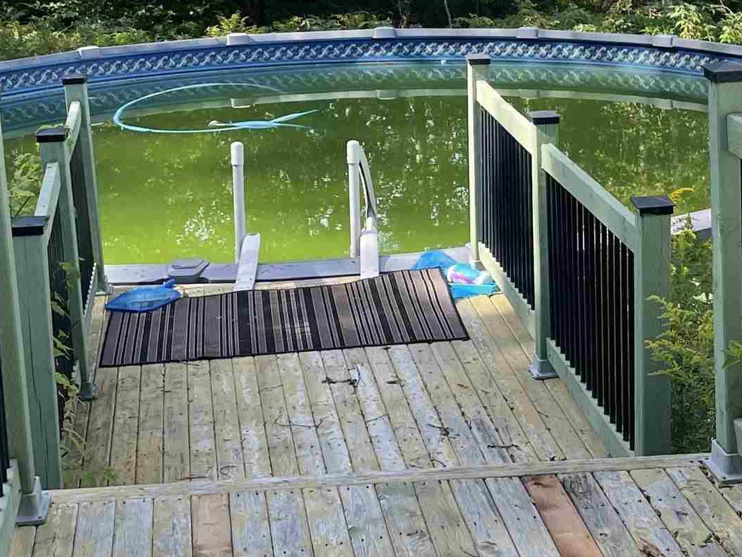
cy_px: 159
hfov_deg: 25.9
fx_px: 1608
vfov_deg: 19.5
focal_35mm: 75
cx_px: 449
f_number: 1.6
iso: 32
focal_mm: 4.2
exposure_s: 1/979
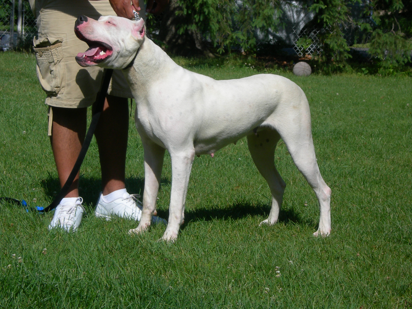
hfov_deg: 14.6
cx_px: 208
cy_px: 144
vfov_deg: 11.0
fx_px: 1607
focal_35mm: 135
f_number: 8.2
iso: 50
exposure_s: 1/207
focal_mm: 23.4
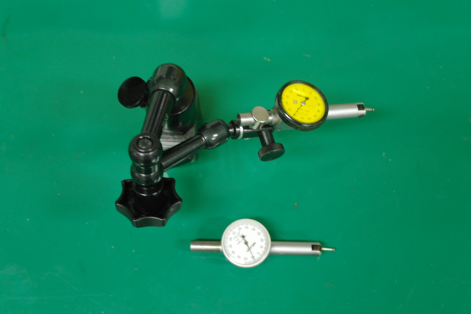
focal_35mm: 53
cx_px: 236
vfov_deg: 25.5
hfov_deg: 37.5
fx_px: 693
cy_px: 157
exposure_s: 1/15
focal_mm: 35
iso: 800
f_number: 4.5
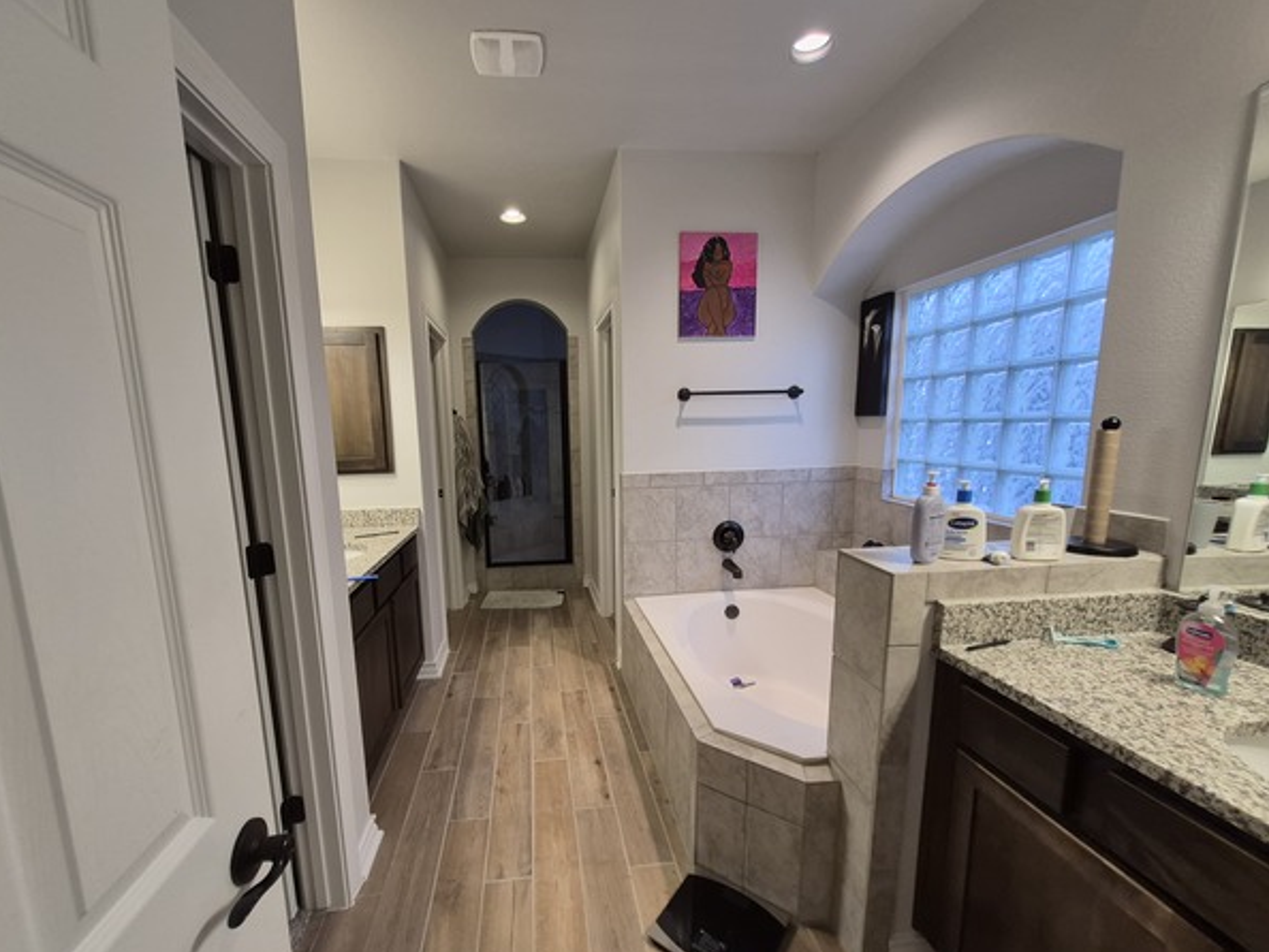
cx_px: 588
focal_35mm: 14
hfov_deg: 101.9
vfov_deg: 85.6
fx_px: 513
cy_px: 504
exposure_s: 1/60
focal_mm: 1.74
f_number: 2.2
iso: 100
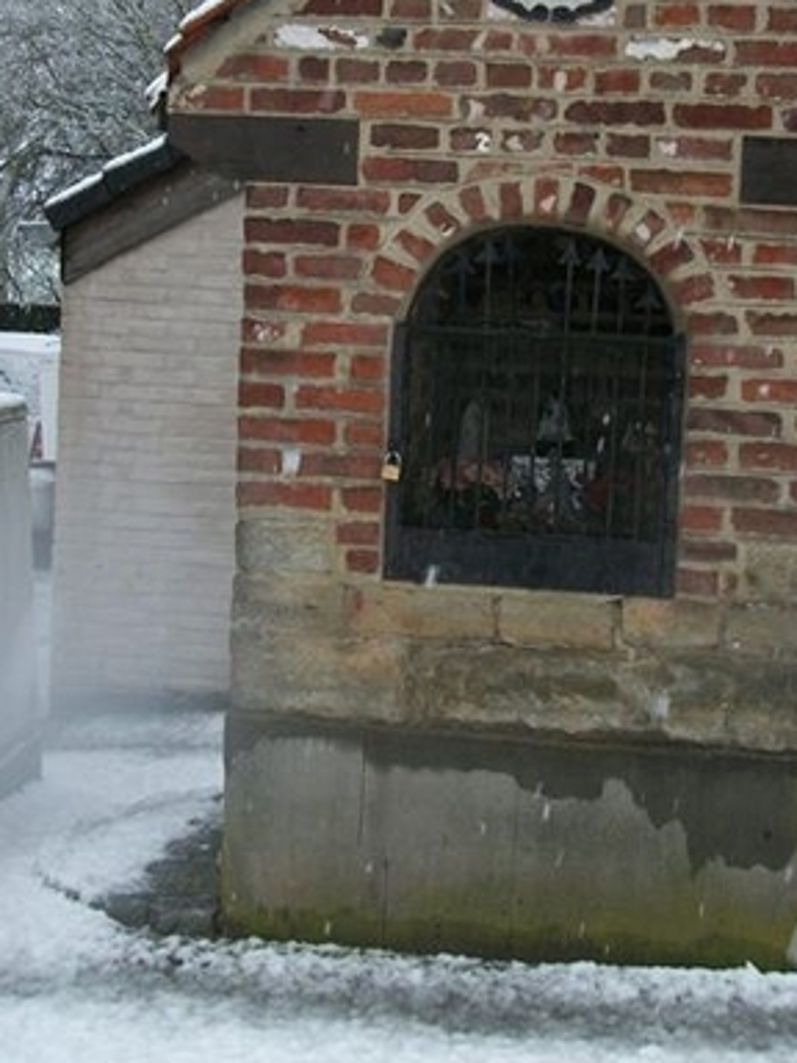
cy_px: 274
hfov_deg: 29.0
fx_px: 1535
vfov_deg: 37.3
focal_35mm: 50
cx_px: 482
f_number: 2.9
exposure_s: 1/125
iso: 94
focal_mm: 5.7
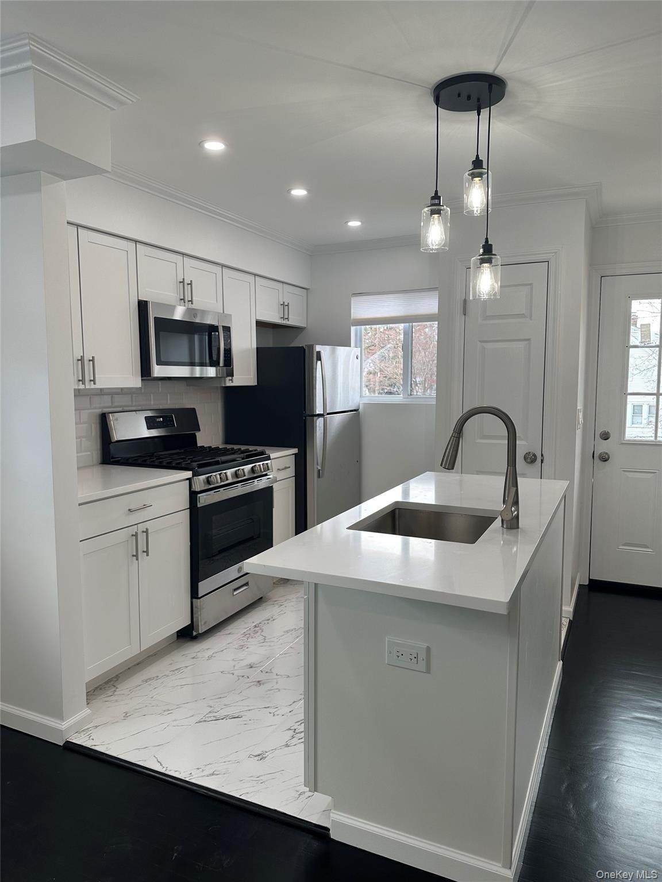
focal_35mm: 24
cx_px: 331
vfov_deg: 71.6
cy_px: 441
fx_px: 612
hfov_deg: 56.8
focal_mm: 6.86
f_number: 1.78
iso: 64
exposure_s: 1/121
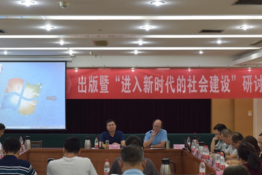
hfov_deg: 28.4
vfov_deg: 19.2
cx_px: 110
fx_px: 517
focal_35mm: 71
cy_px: 109
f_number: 4.5
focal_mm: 52
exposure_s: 1/80
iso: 2000
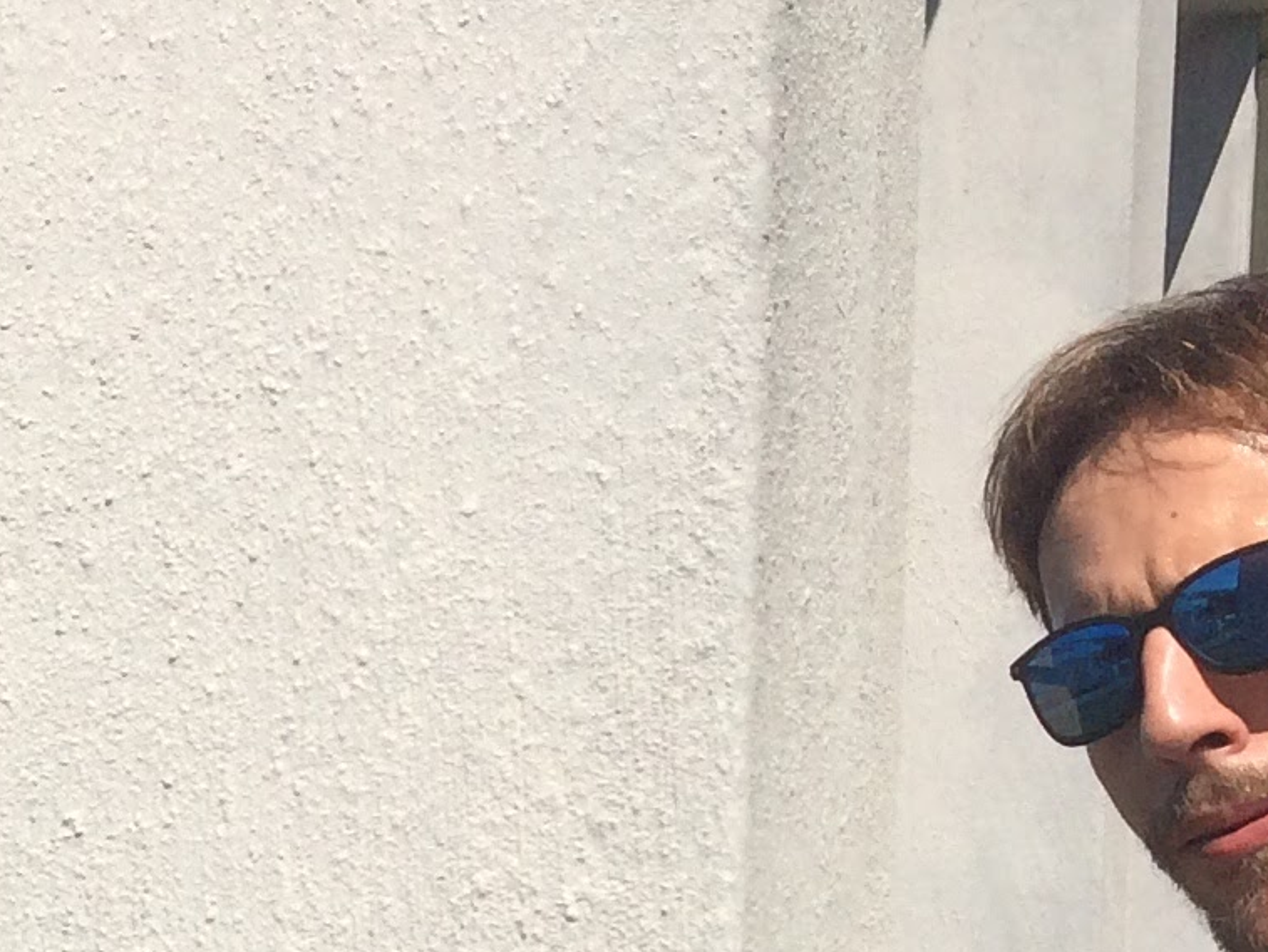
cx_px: -690
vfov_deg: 11.2
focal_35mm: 125
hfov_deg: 14.6
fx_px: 4580
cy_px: 1617
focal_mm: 4.15
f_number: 2.2
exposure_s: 1/3731
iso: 32
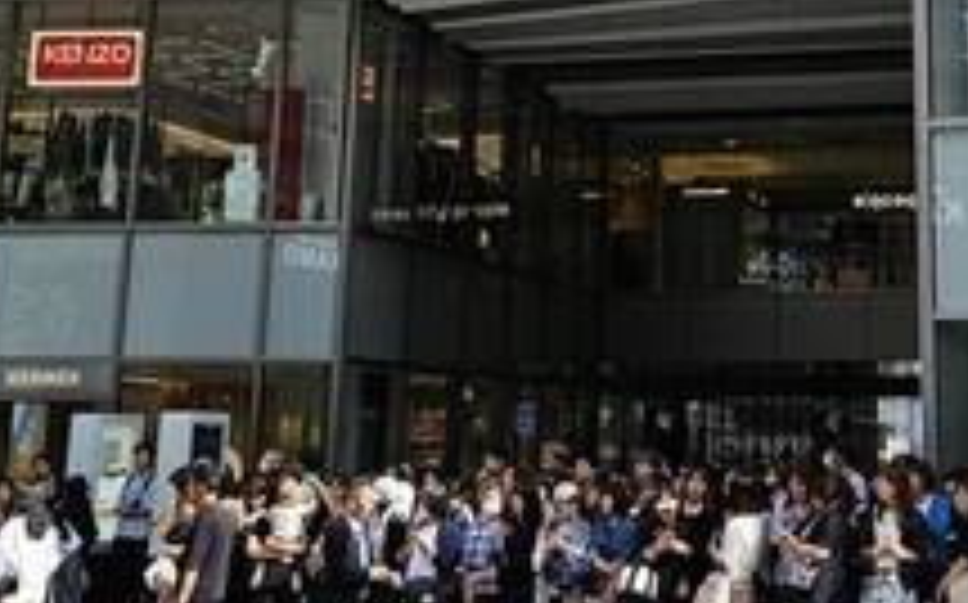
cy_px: -36
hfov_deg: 29.8
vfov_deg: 18.5
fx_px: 1793
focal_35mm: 68
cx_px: 716
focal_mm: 5.4
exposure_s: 1/843
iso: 25
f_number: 1.8
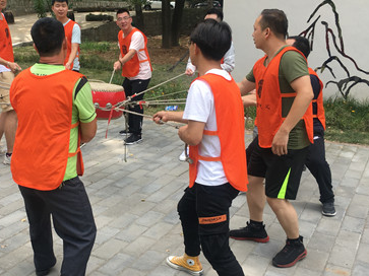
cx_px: 118
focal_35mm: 44
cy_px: 136
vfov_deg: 32.9
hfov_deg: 42.3
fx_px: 469
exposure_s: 1/390
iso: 25
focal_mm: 4.15
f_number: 2.2
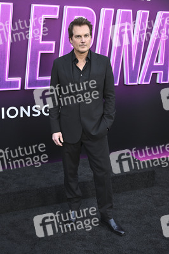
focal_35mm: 44
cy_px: 127
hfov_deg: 30.5
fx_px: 310
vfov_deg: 44.5
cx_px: 84
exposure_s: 1/320
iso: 1600
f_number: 5
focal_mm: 44
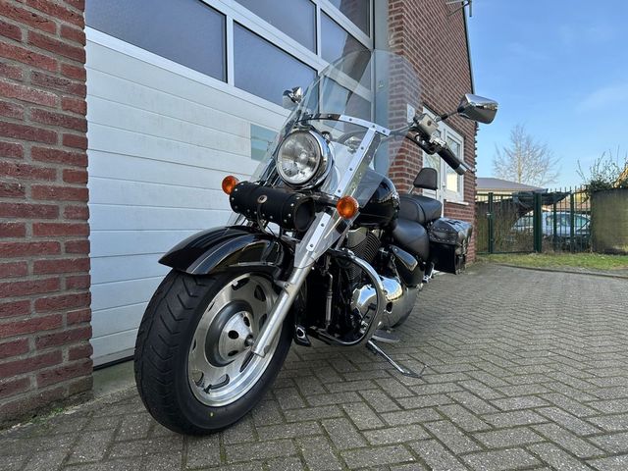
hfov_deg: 71.6
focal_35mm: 24
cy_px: 236
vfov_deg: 56.8
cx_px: 314
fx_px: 435
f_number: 1.78
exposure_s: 1/887
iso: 80
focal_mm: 6.86
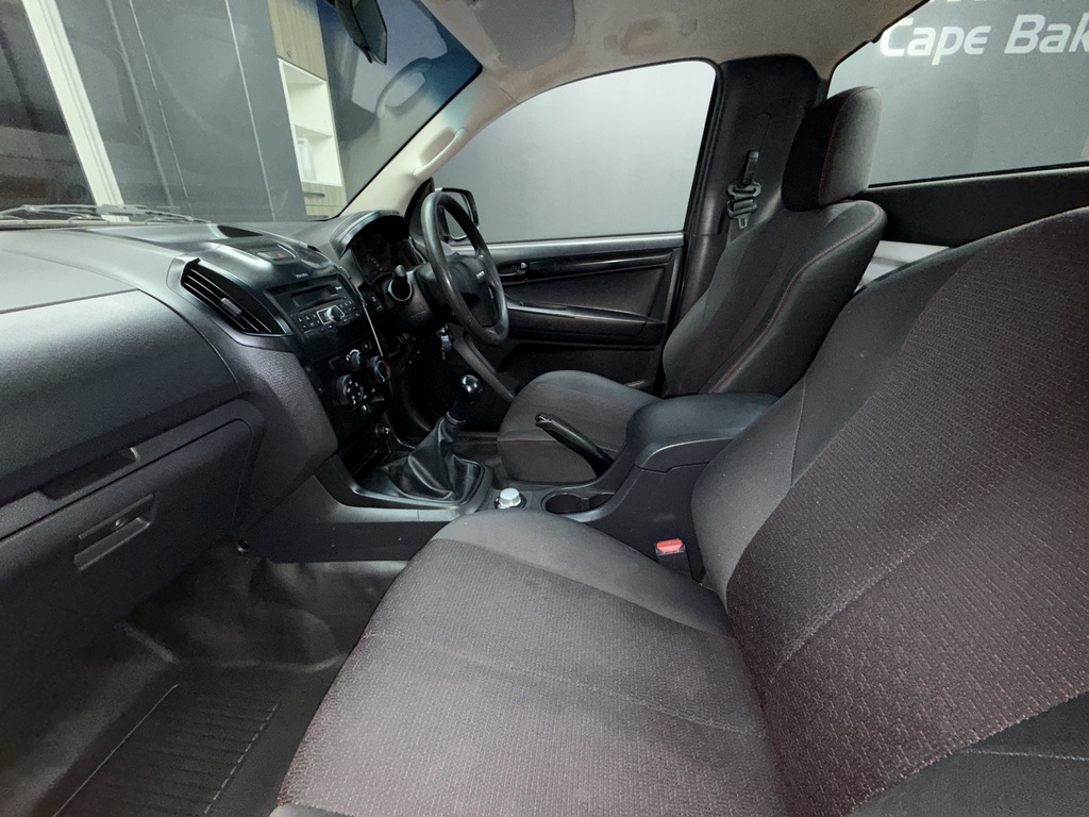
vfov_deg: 85.7
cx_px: 544
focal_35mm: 14
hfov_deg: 102.1
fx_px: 440
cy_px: 408
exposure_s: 1/33
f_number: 2.2
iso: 250
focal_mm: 2.22
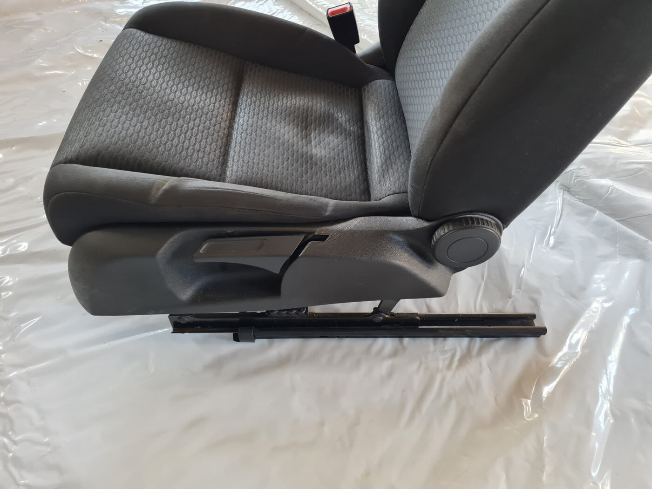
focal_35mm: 26
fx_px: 490
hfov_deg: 67.3
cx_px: 326
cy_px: 244
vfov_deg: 53.1
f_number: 1.8
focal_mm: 5.4
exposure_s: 1/100
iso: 250
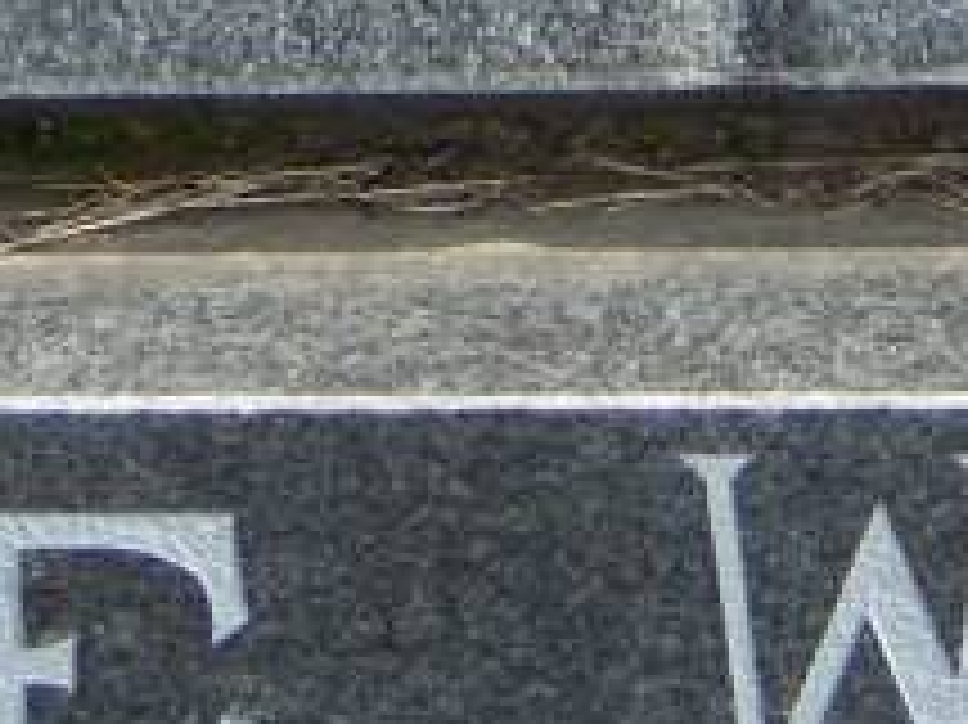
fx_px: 14952
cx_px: 752
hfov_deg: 3.7
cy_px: -755
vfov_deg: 2.8
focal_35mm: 535
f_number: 3.2
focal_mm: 16.2
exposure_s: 1/400
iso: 64
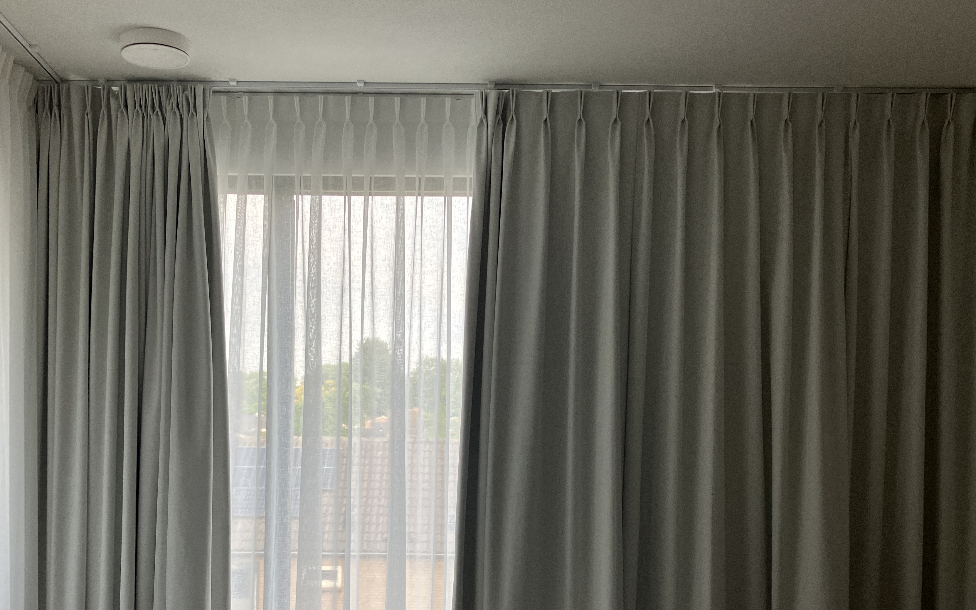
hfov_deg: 53.8
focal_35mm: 36
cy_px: 405
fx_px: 958
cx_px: 421
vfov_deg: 35.0
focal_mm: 3.99
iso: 80
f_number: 1.8
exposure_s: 1/121
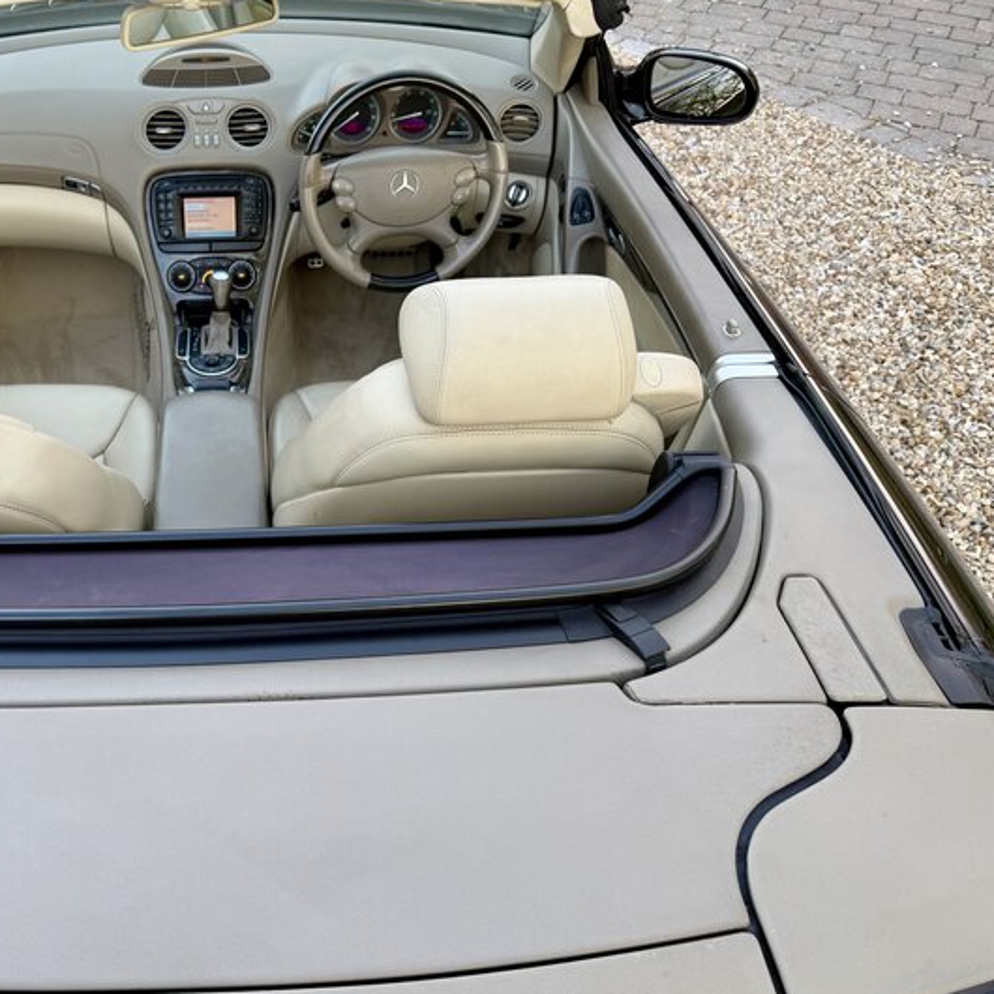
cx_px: 248
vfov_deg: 51.0
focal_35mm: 32
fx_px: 1040
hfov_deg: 49.1
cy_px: 550
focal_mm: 6.76
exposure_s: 1/133
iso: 50
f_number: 1.78
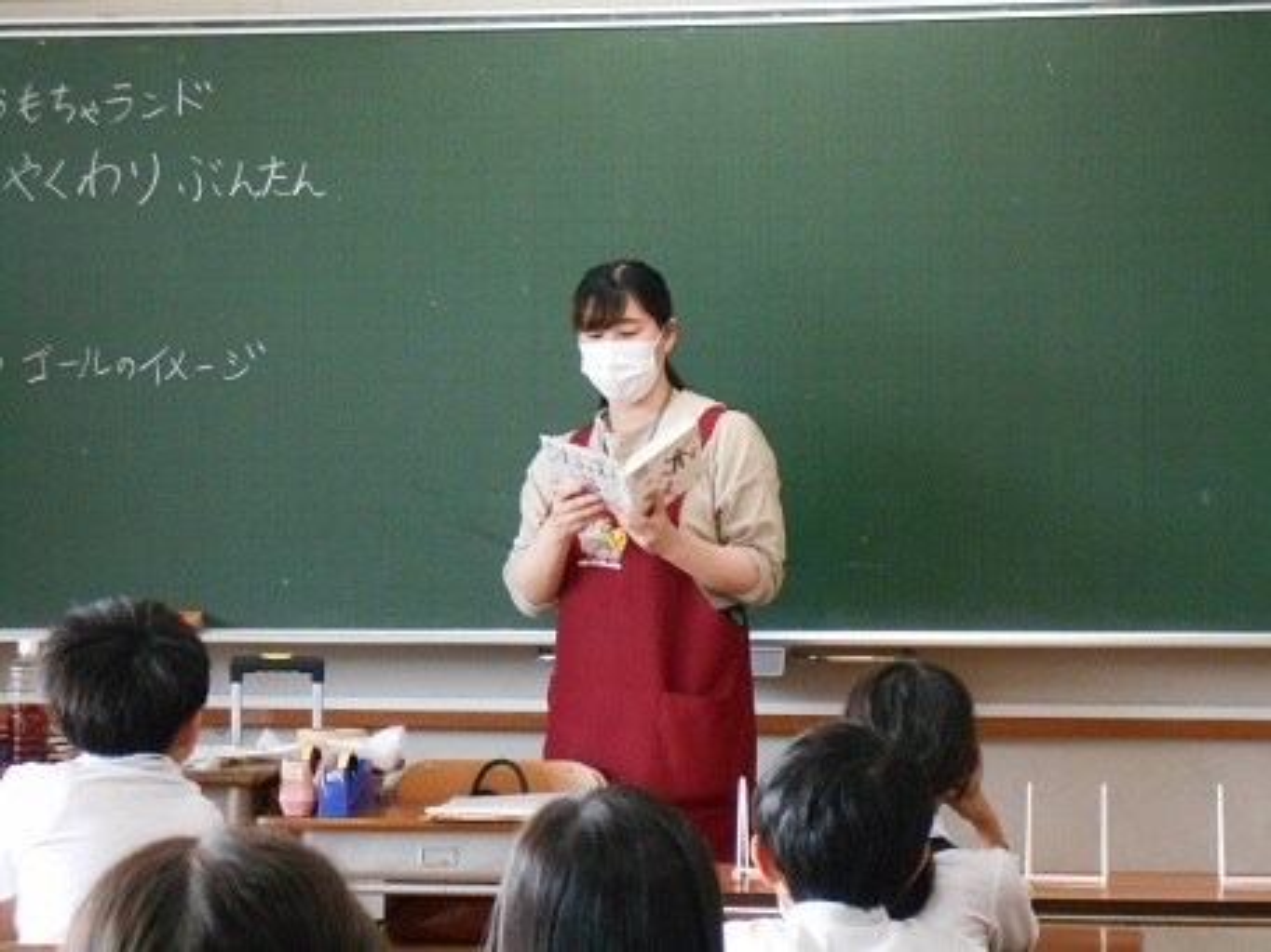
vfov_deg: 13.2
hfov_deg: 17.6
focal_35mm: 112
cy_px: 476
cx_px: 636
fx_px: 4111
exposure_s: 1/40
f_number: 6
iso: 800
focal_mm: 20.1
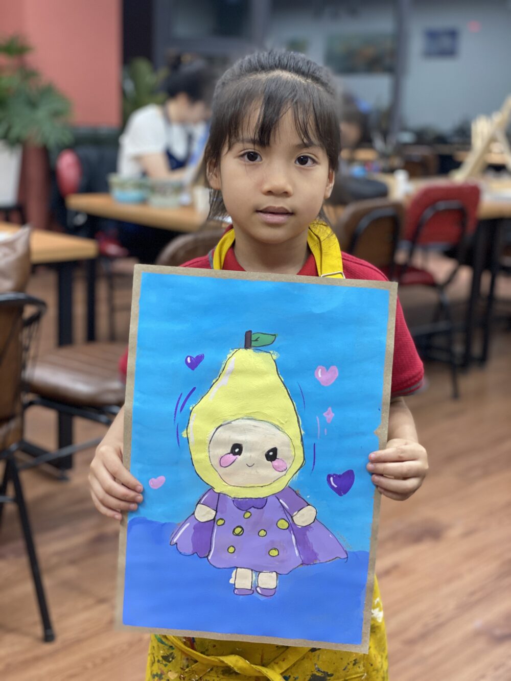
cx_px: 256
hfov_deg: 28.0
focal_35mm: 52
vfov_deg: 36.8
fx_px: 1023
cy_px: 340
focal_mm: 6
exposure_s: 1/100
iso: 200
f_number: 2
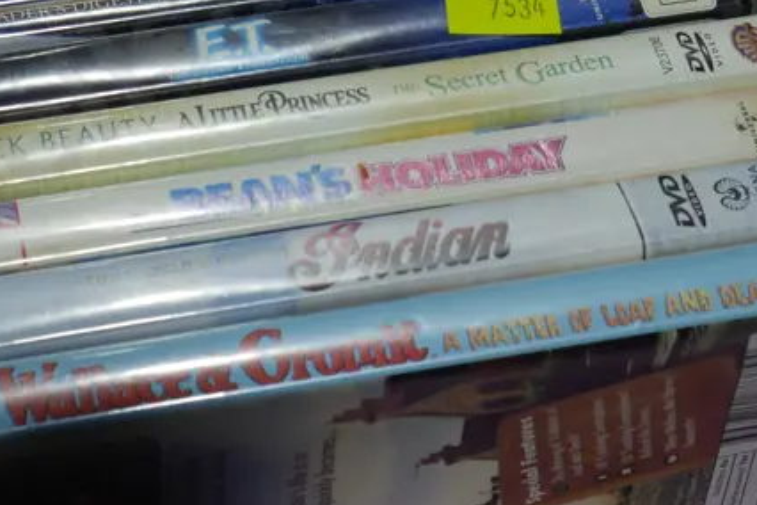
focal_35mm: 115
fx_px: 2418
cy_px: -72
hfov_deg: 17.8
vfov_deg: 11.7
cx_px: 322
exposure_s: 1/100
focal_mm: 23
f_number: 6.3
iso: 200
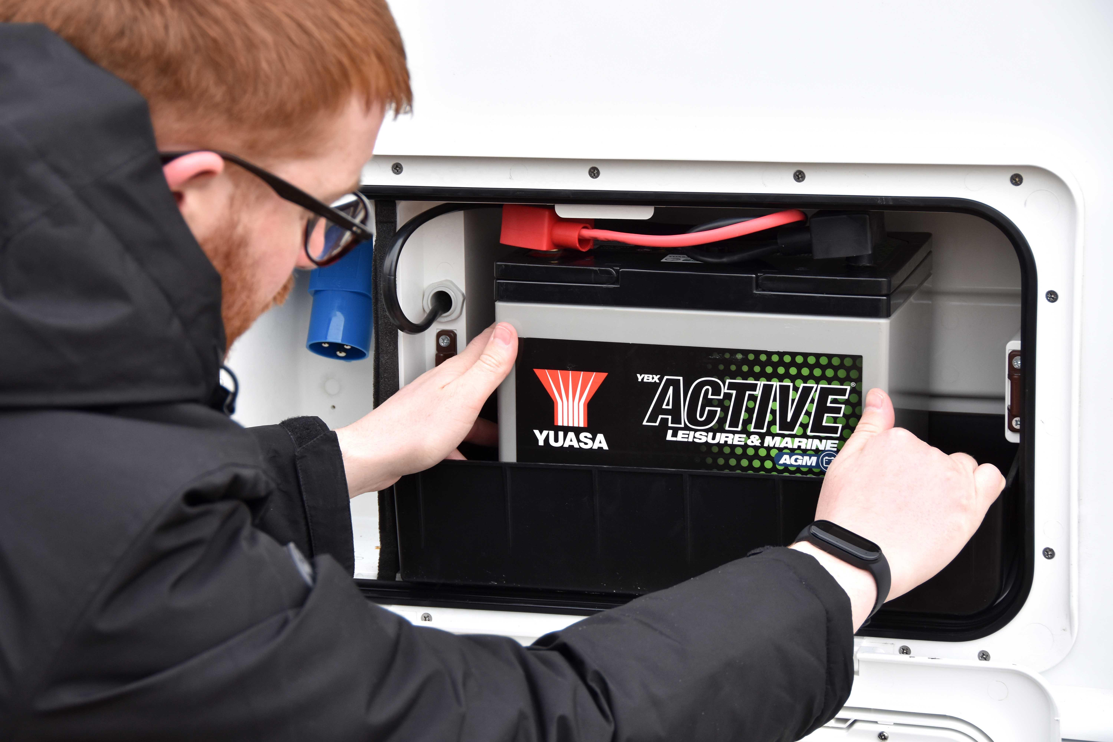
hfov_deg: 19.5
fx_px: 3246
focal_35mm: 105
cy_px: 371
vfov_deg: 13.0
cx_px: 556
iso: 400
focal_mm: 70
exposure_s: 1/200
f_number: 7.1
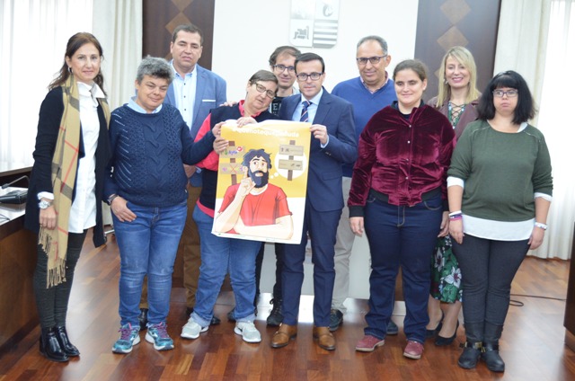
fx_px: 765
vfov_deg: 28.0
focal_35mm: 48
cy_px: 190
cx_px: 288
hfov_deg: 41.2
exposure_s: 1/60
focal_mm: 32
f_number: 4.5
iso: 2000
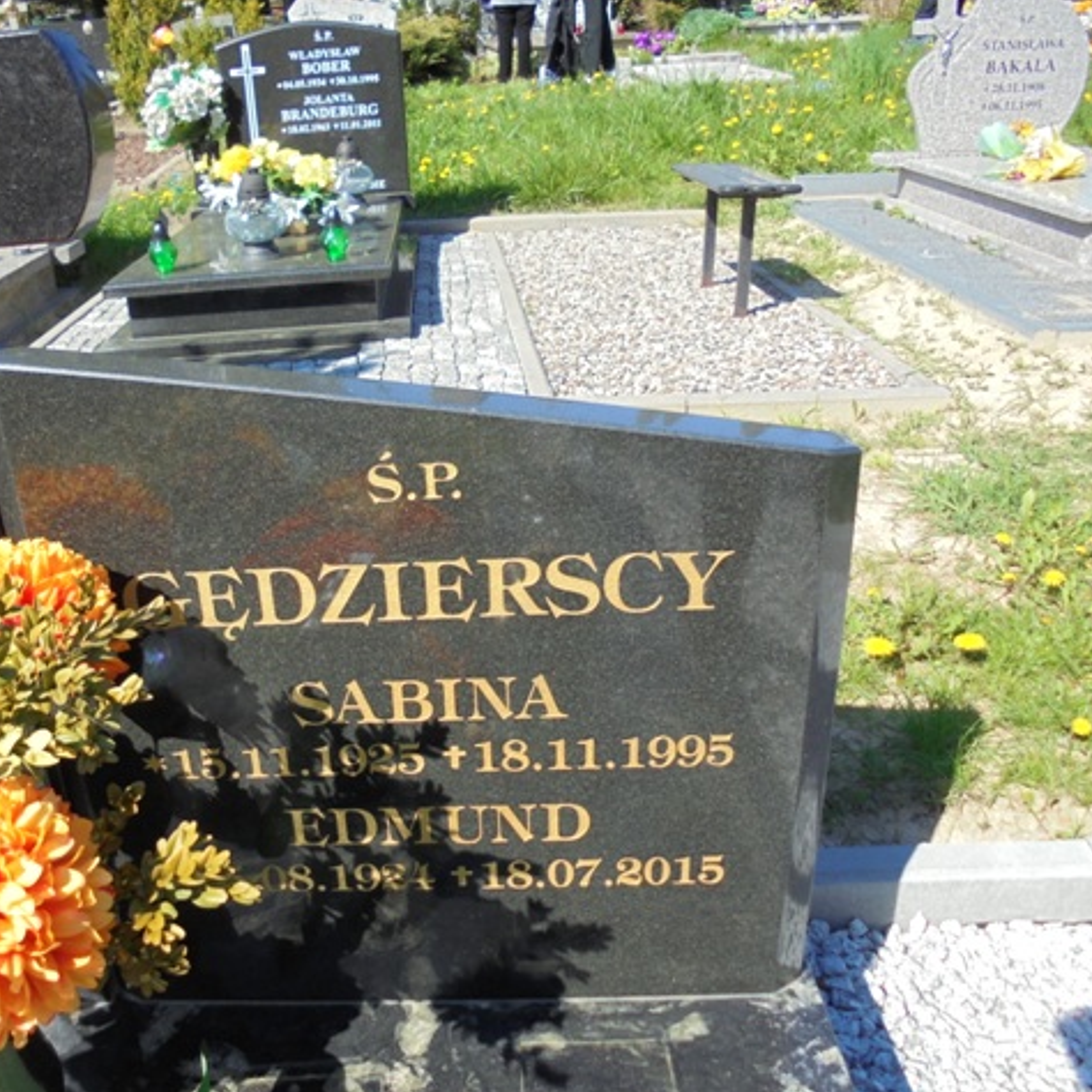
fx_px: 1106
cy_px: 551
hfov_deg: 52.0
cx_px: 408
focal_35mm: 31
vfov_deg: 52.5
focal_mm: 4.6
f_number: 3.5
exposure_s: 1/500
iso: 100
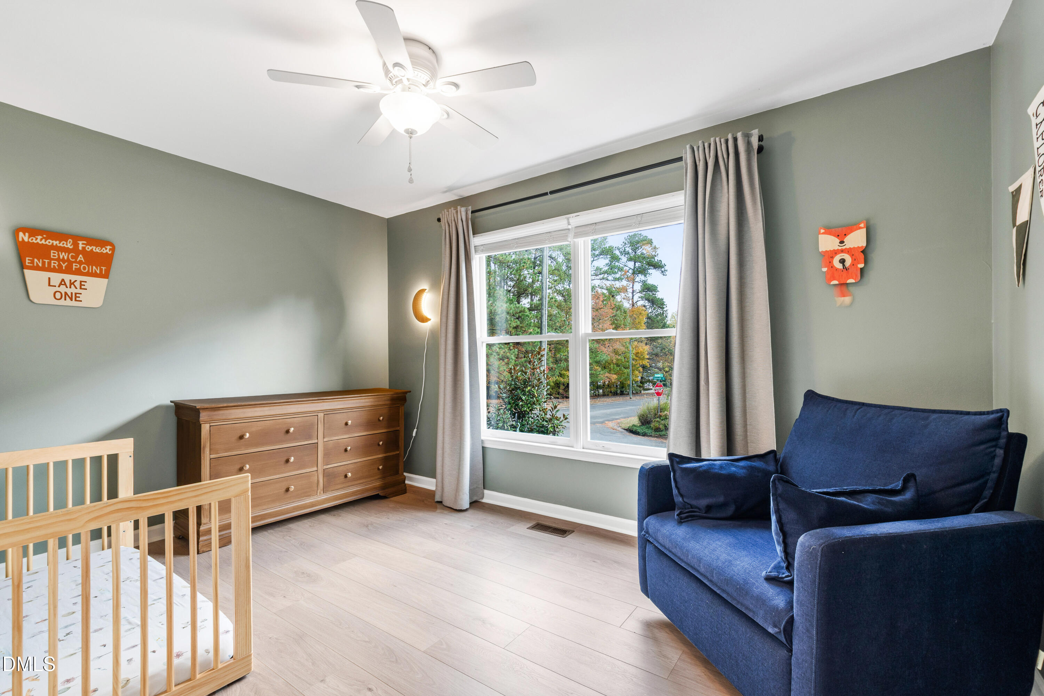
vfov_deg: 77.3
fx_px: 435
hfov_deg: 100.4
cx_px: 522
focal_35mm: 15
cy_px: 348
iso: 100
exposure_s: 1/2
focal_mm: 10
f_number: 8
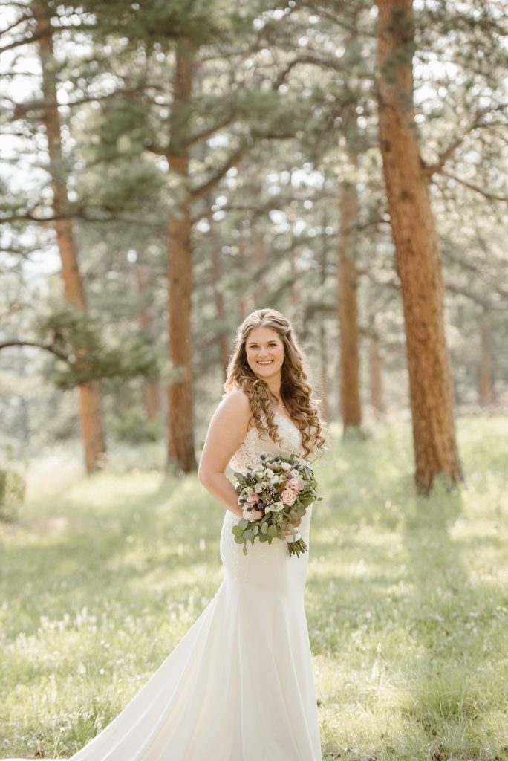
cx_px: 254
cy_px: 380
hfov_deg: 13.1
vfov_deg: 19.4
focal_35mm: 105
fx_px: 2219
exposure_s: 1/400
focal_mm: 105
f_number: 2.8
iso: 200
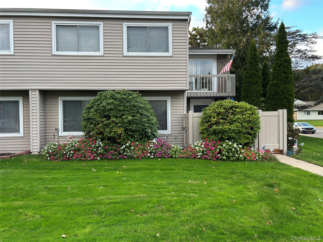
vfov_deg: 53.1
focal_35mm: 26
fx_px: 243
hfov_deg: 67.3
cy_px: 121
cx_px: 162
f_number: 1.5
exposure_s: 1/121
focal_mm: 5.7
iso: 50
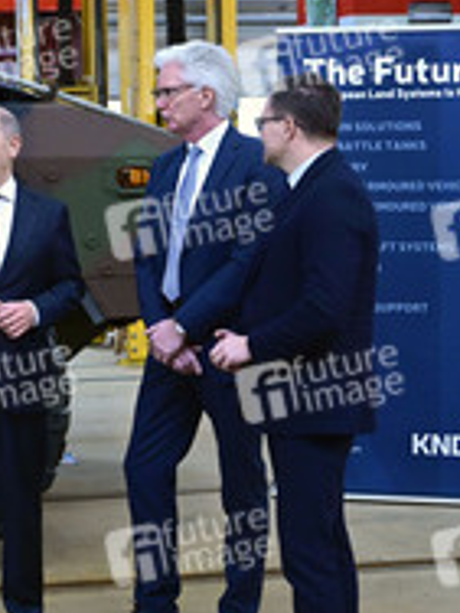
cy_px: 303
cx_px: -93
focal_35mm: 77
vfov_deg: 25.3
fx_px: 1367
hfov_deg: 18.1
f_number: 3.2
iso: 3200
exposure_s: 1/400
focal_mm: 33.5
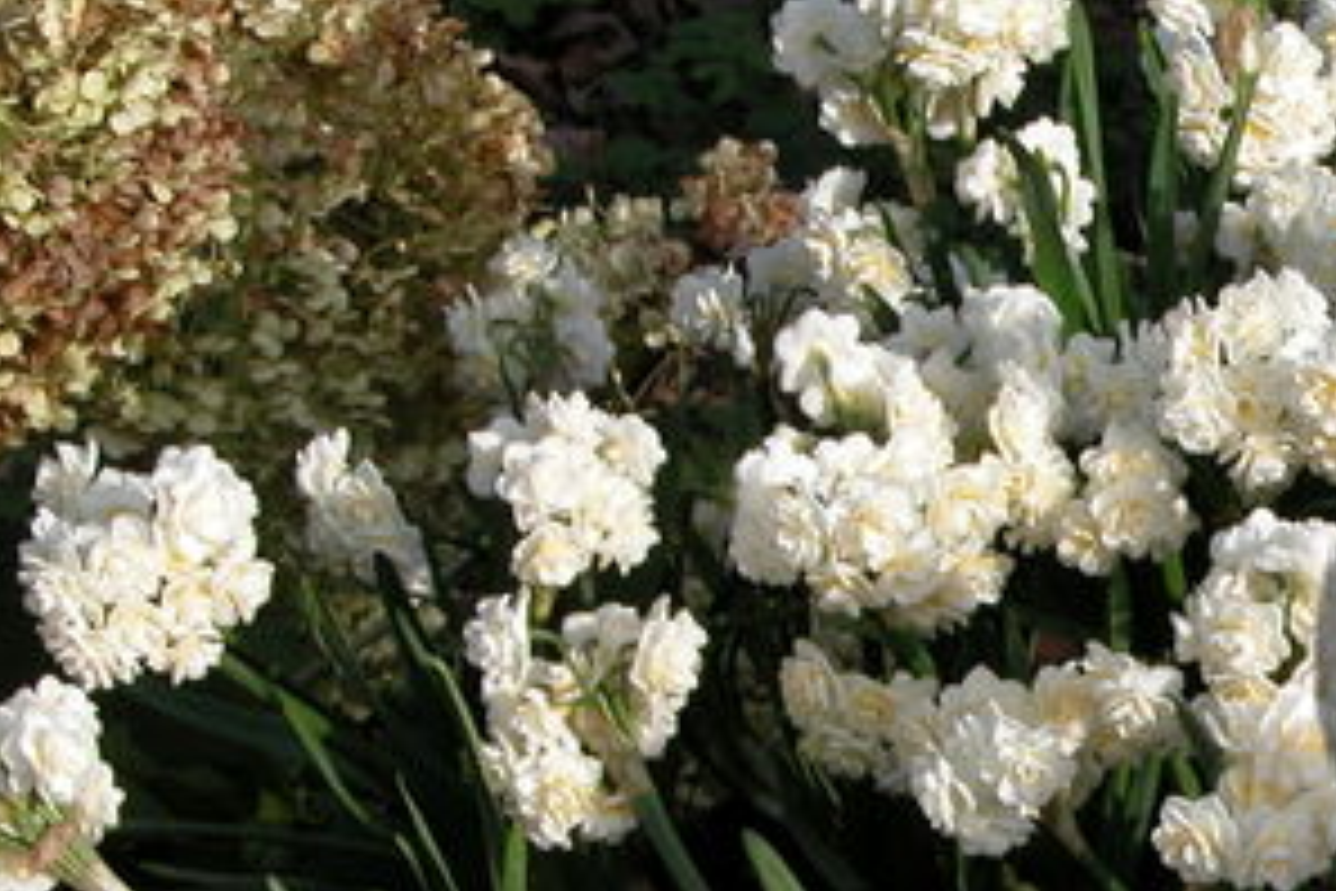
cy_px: 662
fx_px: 8015
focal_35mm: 216
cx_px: 1615
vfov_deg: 6.4
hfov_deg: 9.4
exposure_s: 1/250
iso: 100
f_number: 6.1
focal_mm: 19.9
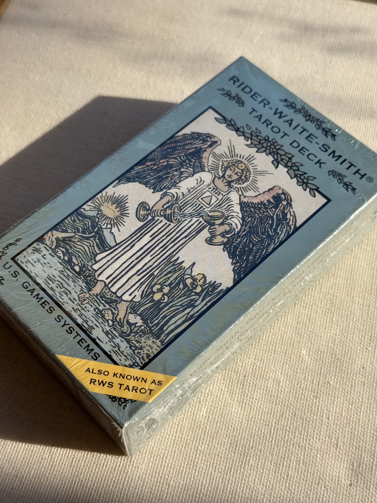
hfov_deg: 30.3
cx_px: 188
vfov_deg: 39.7
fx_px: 697
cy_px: 252
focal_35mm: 48
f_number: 1.78
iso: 64
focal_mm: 6.76
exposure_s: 1/2342
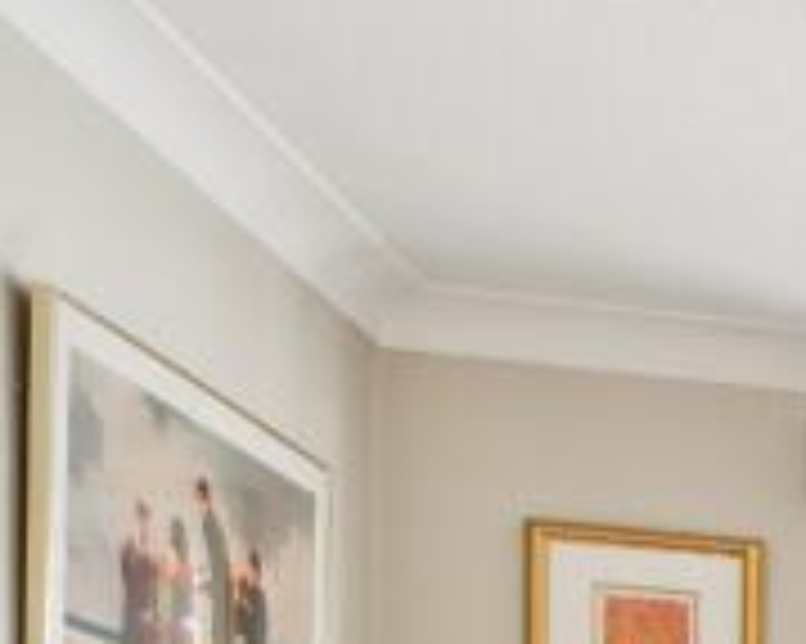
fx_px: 2050
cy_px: 1094
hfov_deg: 13.5
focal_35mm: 86
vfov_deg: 15.7
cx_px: 2085
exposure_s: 1/10
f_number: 8
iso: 640
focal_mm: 16
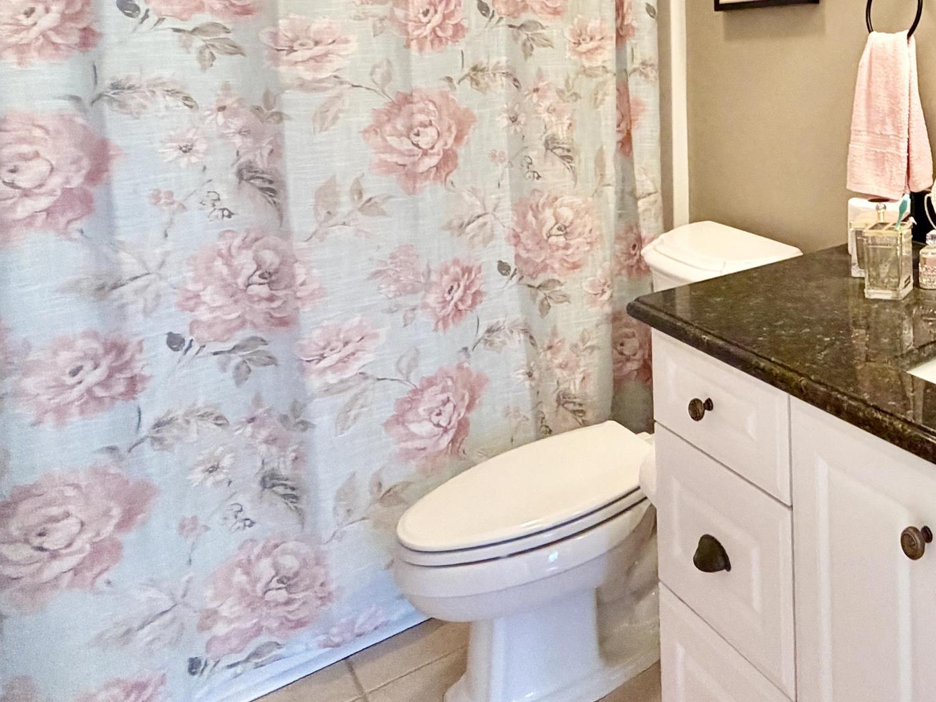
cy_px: 43
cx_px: 986
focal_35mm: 31
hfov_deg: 46.2
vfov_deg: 41.1
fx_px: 838
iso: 320
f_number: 2.2
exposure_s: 1/60
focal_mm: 2.22
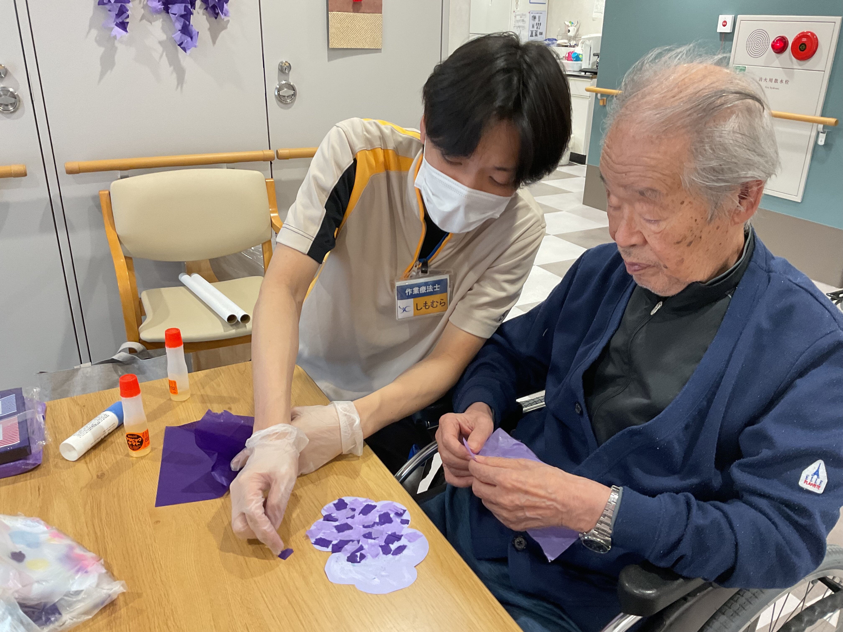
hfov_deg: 61.7
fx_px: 706
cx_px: 422
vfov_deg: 48.2
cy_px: 316
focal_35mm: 29
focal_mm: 3
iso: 100
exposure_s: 1/60
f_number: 1.8
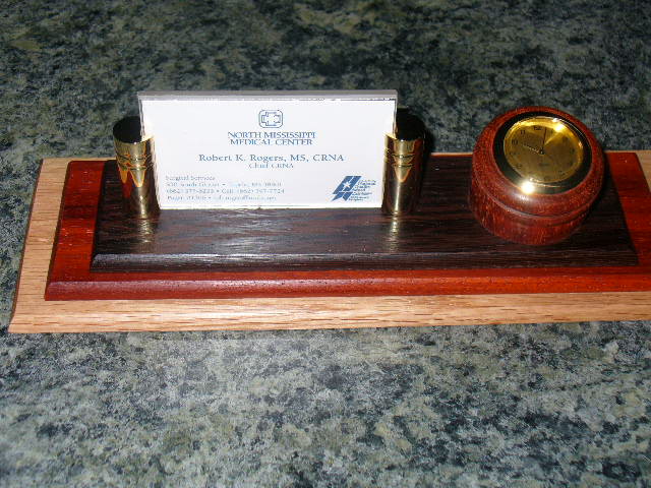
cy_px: 244
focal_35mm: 60
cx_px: 326
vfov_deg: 24.4
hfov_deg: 32.2
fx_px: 1128
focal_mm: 9.9
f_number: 3.1
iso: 80
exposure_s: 1/60
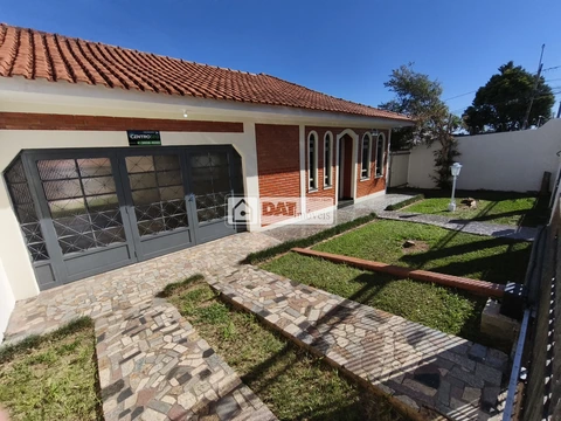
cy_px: 210
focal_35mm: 15
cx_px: 280
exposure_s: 1/2506
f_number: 2.2
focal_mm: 1.91
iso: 50
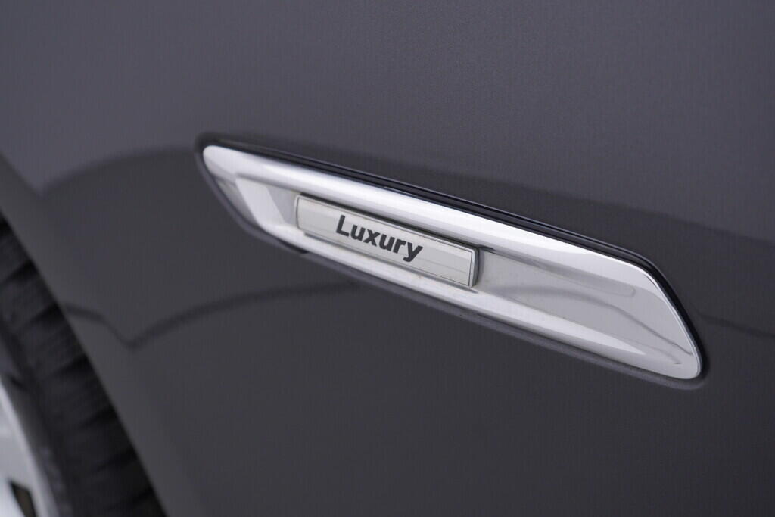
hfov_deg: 53.1
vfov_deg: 36.9
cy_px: 258
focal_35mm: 36
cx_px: 388
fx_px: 775
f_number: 4
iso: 125
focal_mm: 24
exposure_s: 1/80
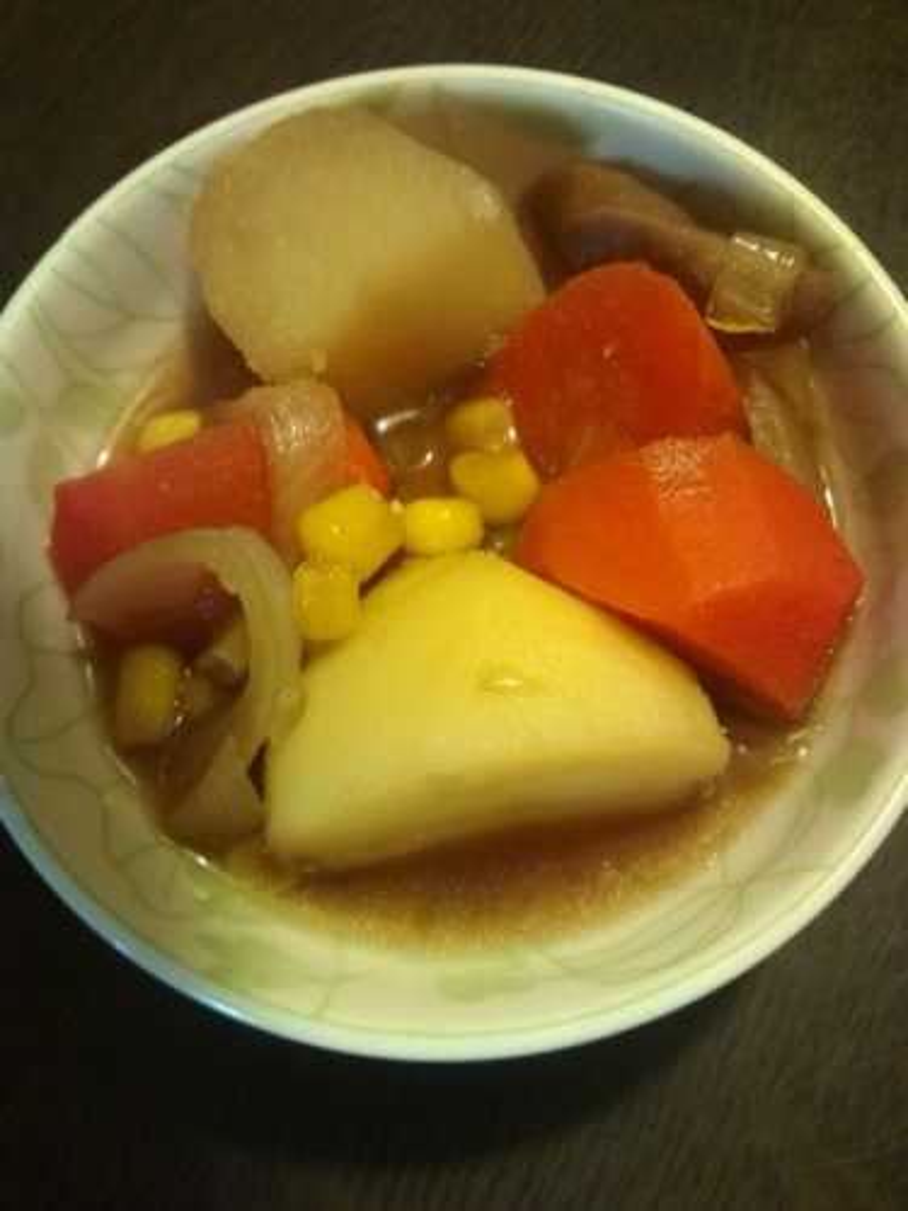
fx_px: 1119
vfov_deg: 56.8
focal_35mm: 32
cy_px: 606
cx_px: 454
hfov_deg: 44.2
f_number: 2.8
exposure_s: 1/6.15
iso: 102
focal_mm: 3.3
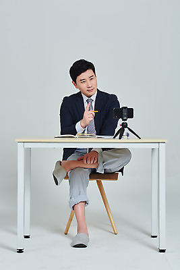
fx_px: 689
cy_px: 135
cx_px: 90
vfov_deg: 22.1
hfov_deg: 14.9
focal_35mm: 92
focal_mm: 92
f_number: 13
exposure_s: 1/125
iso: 100
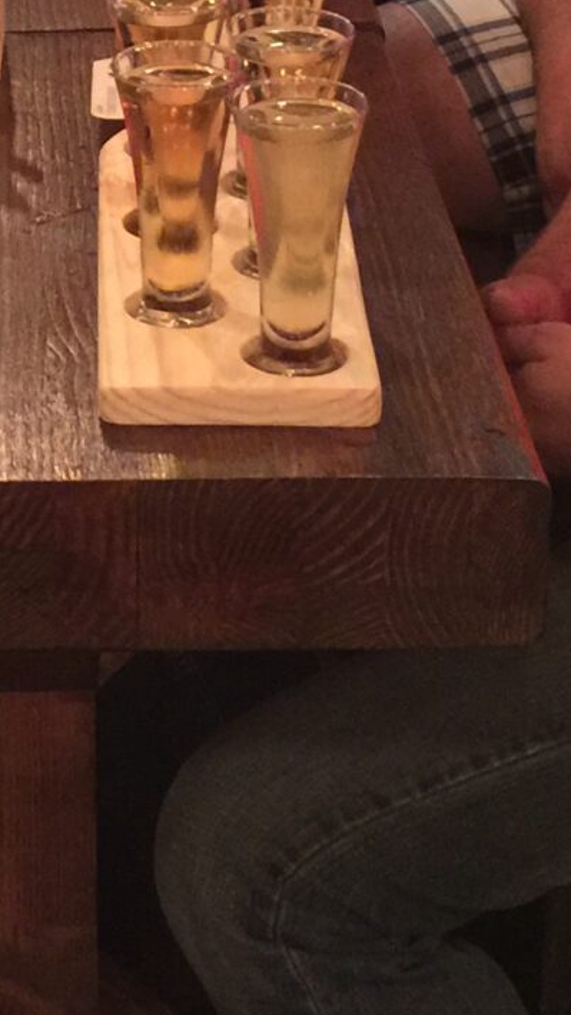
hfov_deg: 10.5
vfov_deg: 18.1
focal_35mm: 114
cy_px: -79
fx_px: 3067
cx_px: -26
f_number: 2.2
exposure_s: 1/4
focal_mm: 4.15
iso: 125
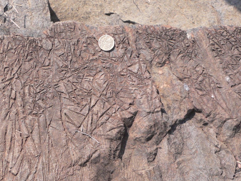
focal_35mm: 78
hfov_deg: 25.0
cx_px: 101
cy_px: 178
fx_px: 543
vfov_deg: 18.4
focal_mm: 5.8
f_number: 5.6
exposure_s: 1/200
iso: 80
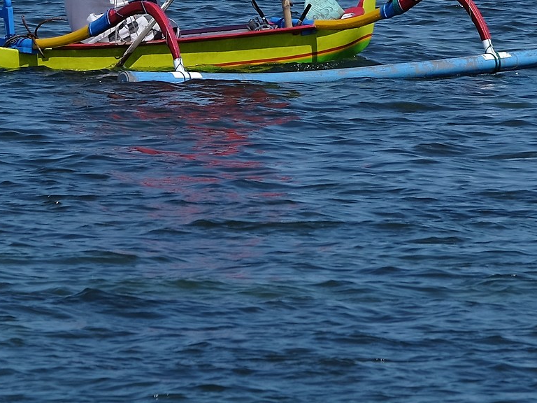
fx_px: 16087
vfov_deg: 1.4
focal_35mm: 1037
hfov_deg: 1.9
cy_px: -101
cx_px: 327
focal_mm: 230
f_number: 6.7
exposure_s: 1/900
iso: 200
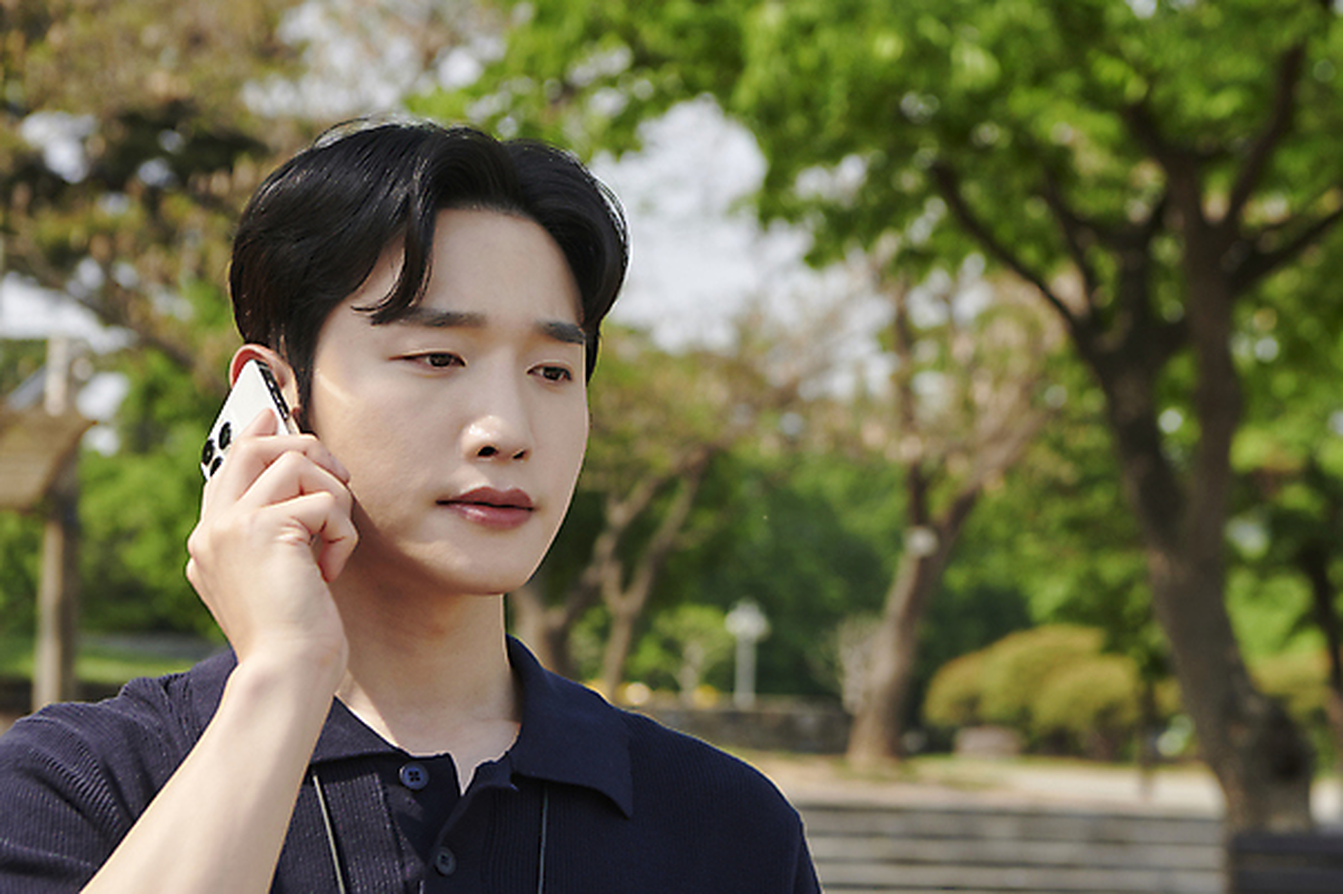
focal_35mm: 84
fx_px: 3132
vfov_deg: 16.2
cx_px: 672
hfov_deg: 24.2
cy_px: 447
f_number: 5.6
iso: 160
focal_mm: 70
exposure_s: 1/500
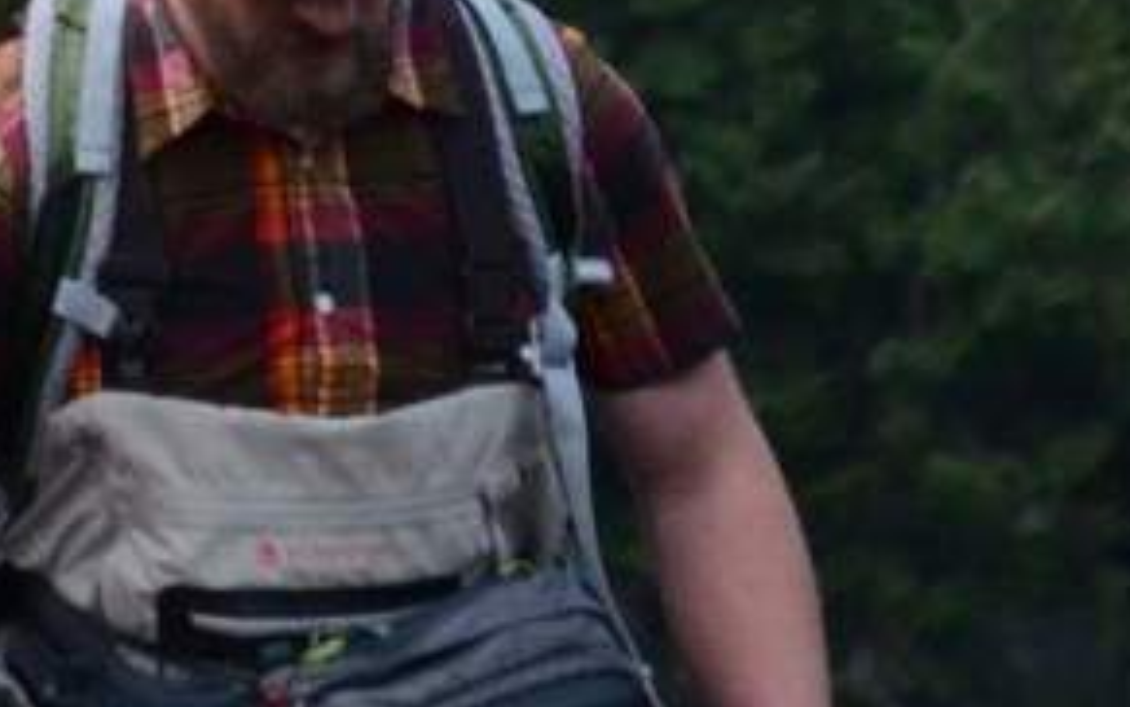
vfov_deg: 1.2
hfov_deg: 1.9
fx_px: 33867
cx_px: -924
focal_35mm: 1099
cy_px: 177
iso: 1600
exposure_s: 1/100
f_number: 5.6
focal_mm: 105
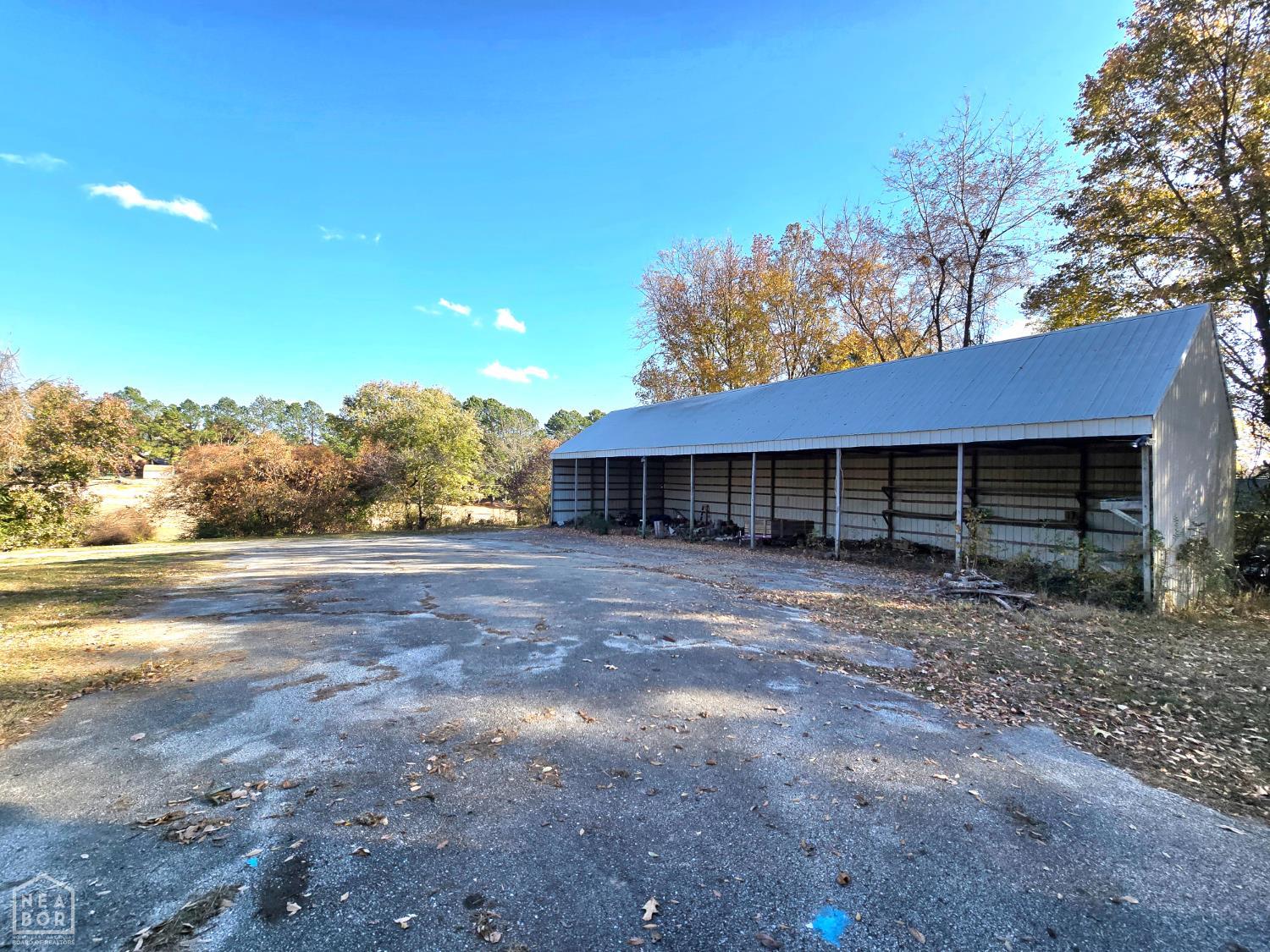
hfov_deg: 106.2
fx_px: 477
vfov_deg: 89.9
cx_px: 635
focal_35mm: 13
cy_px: 476
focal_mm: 2.2
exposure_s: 1/1111
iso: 50
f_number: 2.2
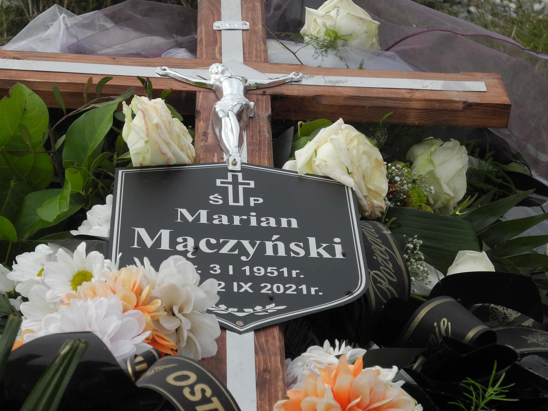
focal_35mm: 113
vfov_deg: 13.1
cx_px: 236
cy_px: 206
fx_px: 1789
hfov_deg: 17.4
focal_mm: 20.1
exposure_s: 1/800
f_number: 4.5
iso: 100
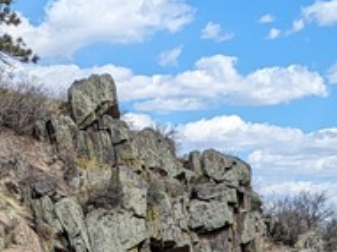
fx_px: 1304
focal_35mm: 134
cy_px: 400
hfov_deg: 14.5
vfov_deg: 10.6
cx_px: 324
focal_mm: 5.43
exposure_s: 1/1869
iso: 45
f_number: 1.89
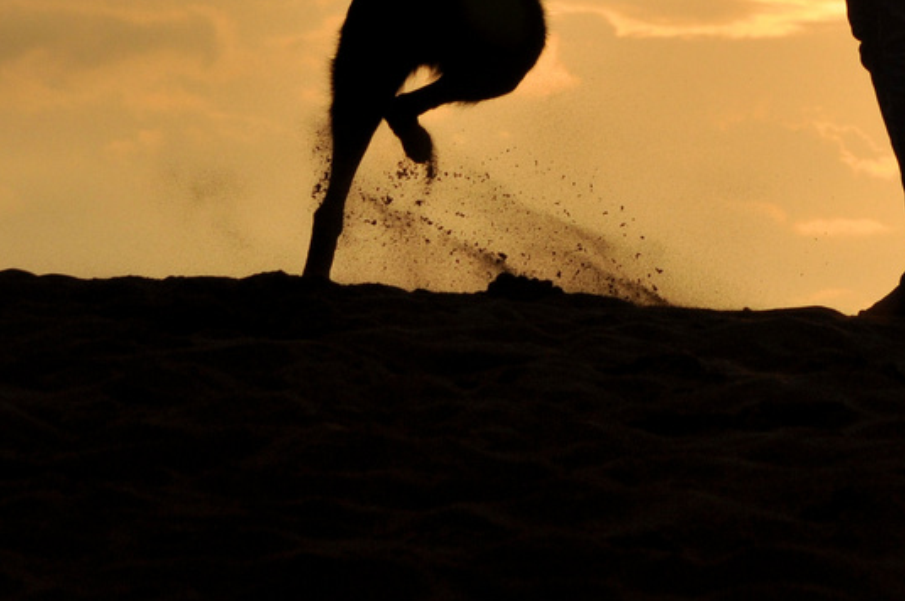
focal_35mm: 446
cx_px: 763
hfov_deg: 4.6
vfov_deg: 3.1
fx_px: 11198
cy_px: -162
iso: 200
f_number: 9
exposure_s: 1/2500
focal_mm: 98
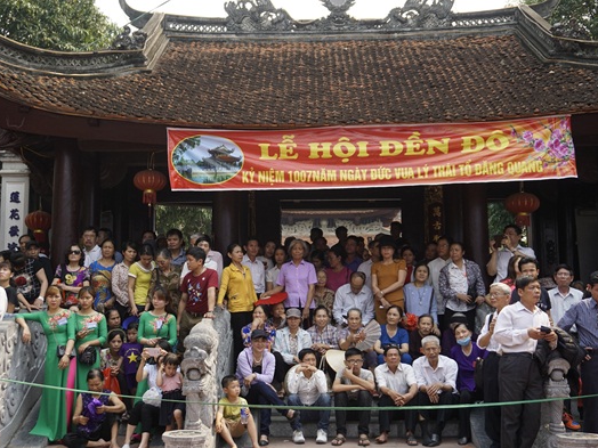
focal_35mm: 45
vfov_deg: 32.5
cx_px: 270
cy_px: 227
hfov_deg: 42.4
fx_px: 770
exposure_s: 1/640
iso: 320
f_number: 4.5
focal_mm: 27
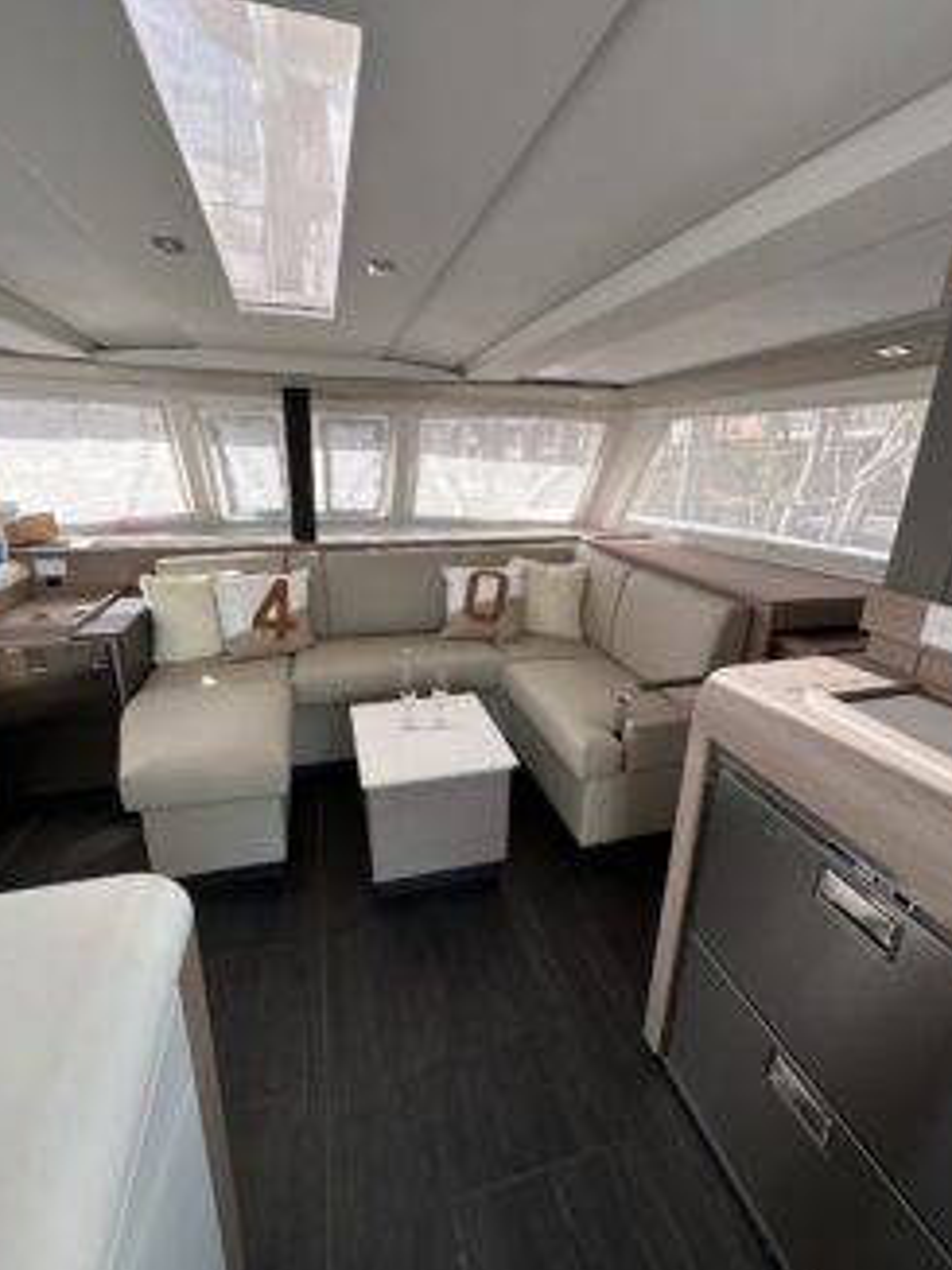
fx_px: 550
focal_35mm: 15
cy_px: 614
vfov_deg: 98.2
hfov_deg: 81.7
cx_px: 464
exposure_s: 1/155
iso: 40
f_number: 2.2
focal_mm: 2.22
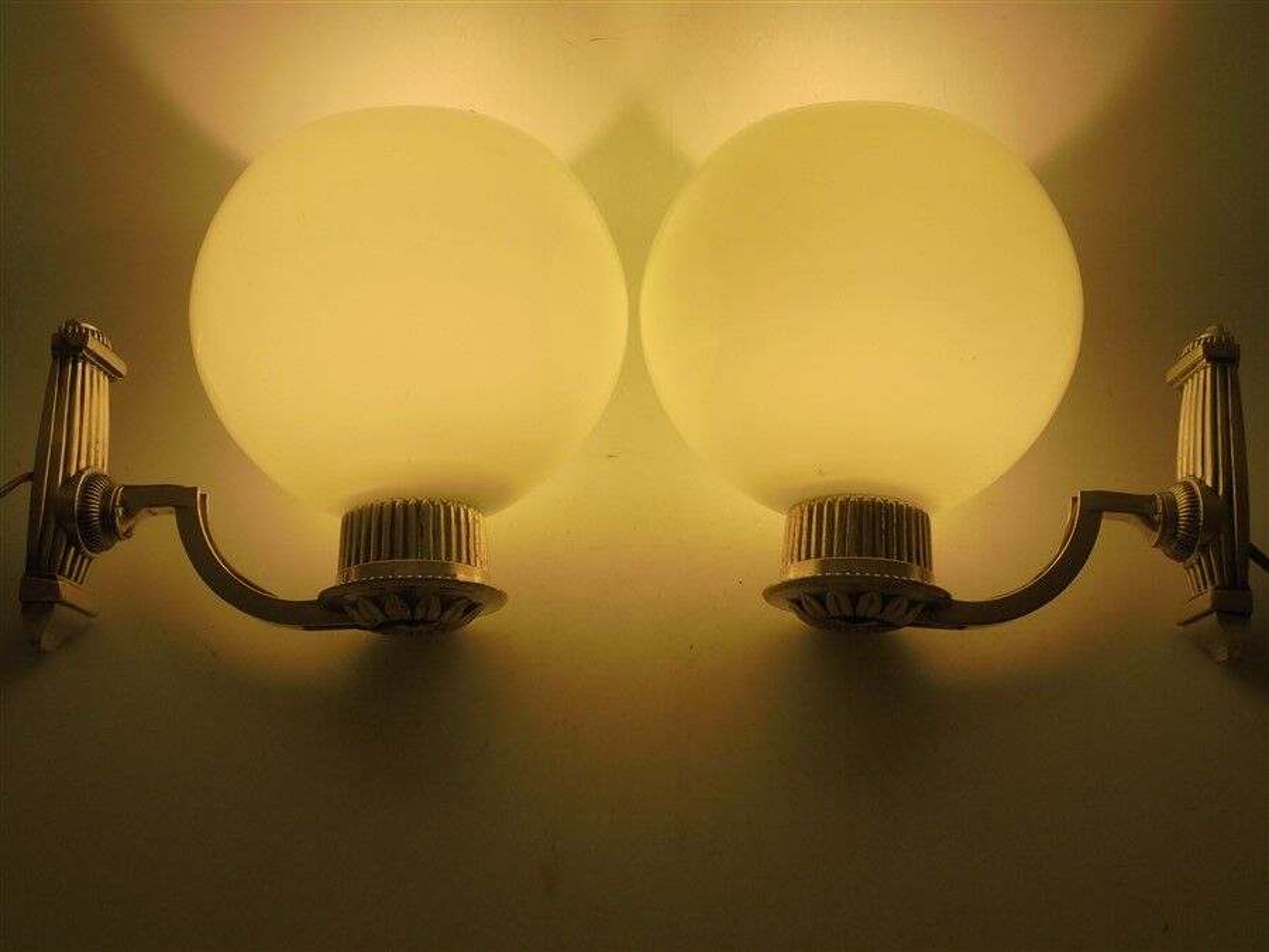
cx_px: 634
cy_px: 476
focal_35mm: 43
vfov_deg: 33.6
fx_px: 1576
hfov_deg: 43.9
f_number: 4.5
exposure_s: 1/320
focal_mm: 7.8
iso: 100
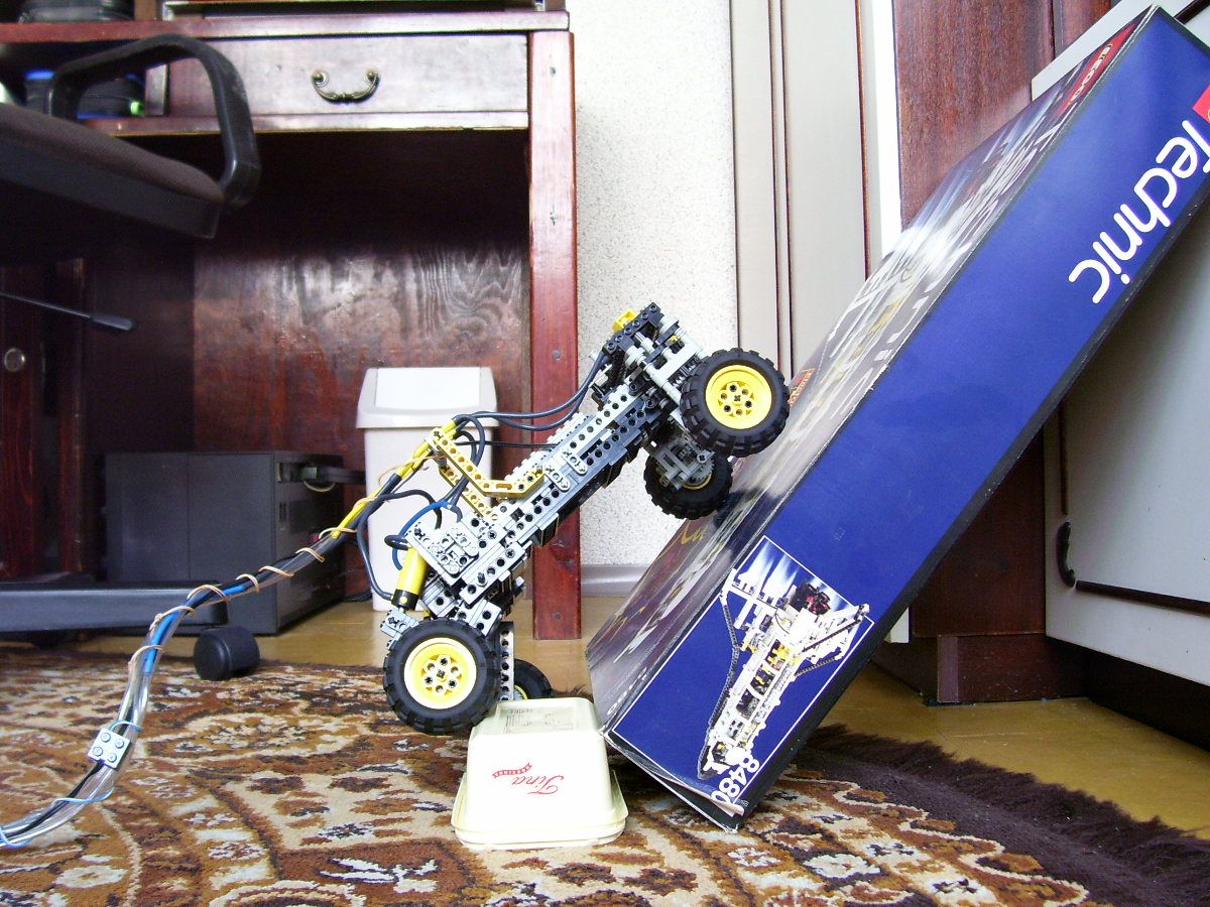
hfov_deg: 54.0
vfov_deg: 41.8
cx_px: 605
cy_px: 454
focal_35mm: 34
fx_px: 1188
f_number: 2.7
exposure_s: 1/4
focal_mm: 5.6
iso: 160
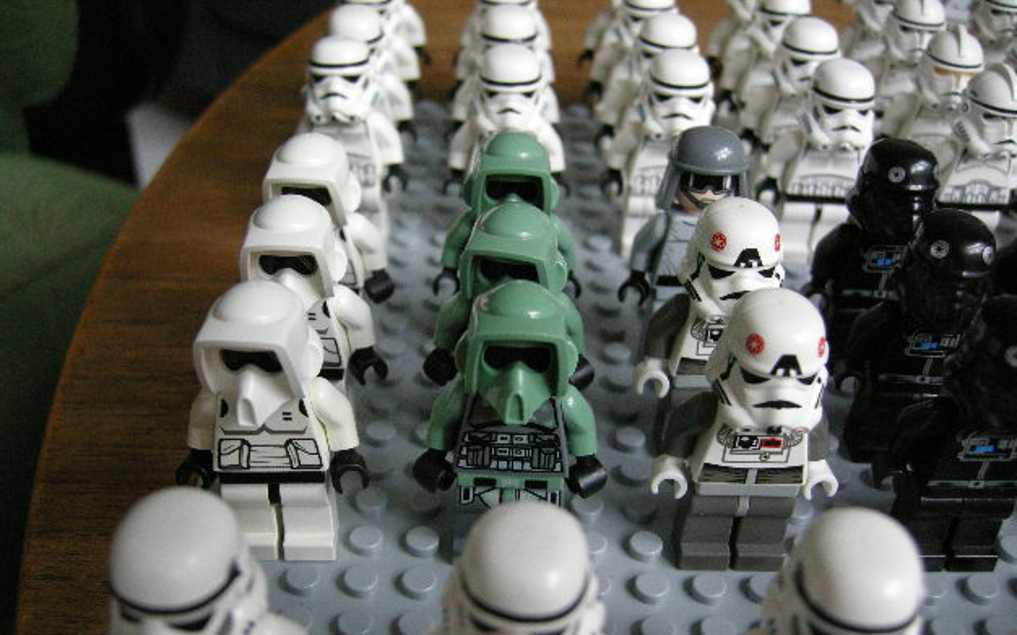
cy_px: 385
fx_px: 1081
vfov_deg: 32.6
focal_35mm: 39
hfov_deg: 50.4
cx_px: 510
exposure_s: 1/59.6
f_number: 2.7
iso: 356
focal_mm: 7.5
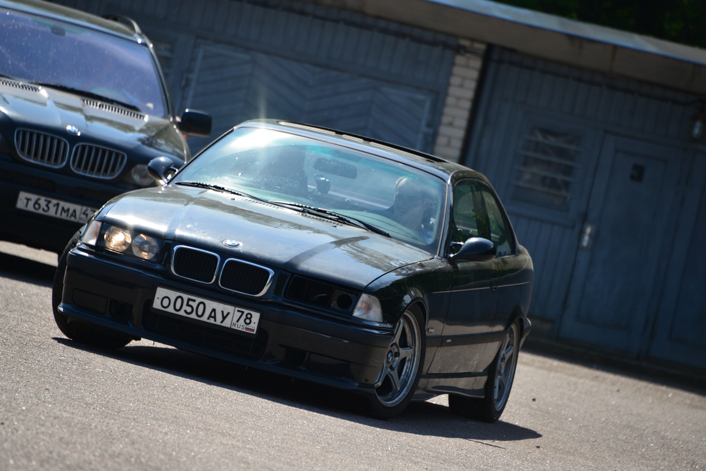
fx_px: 5885
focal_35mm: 300
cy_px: 236
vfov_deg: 4.6
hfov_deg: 6.9
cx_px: 353
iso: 1000
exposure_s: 1/4000
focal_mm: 300
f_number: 5.6
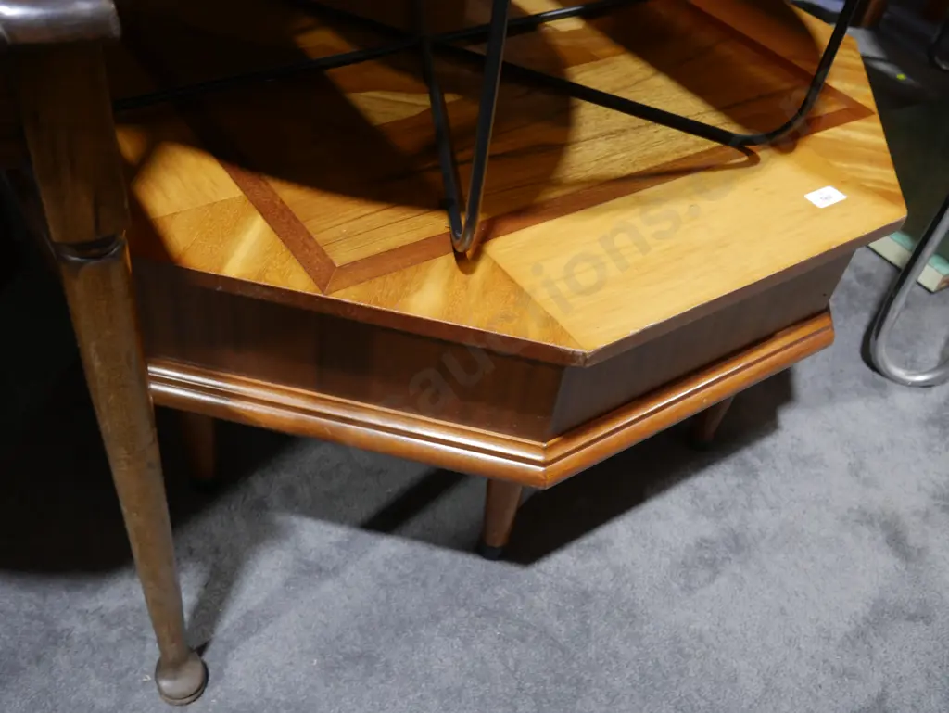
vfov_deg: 44.2
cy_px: 356
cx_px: 474
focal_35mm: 32
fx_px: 878
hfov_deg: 56.8
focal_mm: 16
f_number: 3.6
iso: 500
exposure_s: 1/60
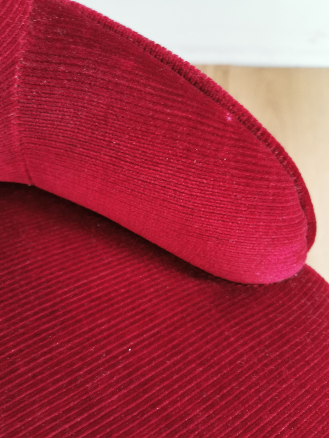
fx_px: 355
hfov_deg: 49.7
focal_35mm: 28
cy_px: 221
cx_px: 161
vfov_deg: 63.4
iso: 250
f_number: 1.6
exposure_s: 1/33.3
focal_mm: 5.56
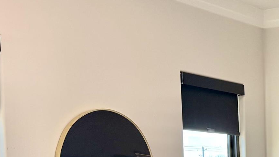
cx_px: 348
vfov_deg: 12.3
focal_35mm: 93
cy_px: 241
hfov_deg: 21.1
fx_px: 688
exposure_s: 1/219
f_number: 1.78
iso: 200
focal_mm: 6.76
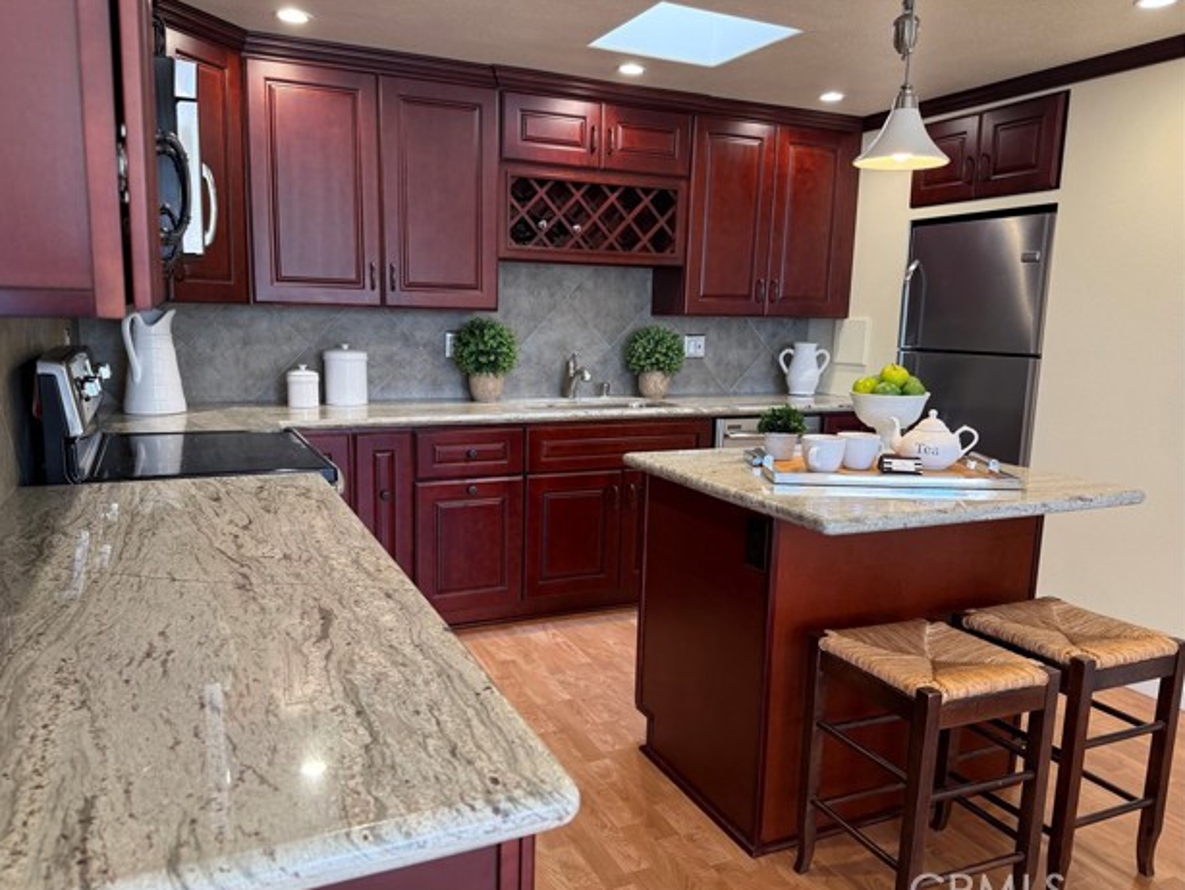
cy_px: 456
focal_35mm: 25
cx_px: 569
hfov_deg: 69.3
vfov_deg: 54.9
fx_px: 856
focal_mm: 6.76
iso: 160
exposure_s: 1/60
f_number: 1.78
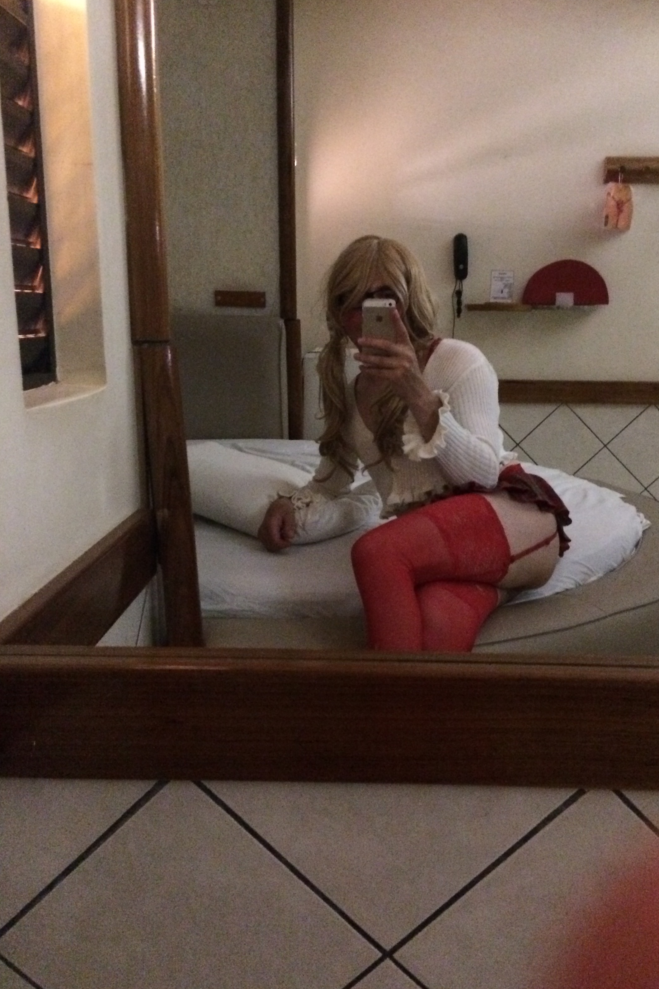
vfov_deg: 60.3
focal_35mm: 31
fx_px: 851
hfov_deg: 42.2
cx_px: 377
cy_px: 487
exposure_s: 1/15
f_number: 2.2
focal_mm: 4.15
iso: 640
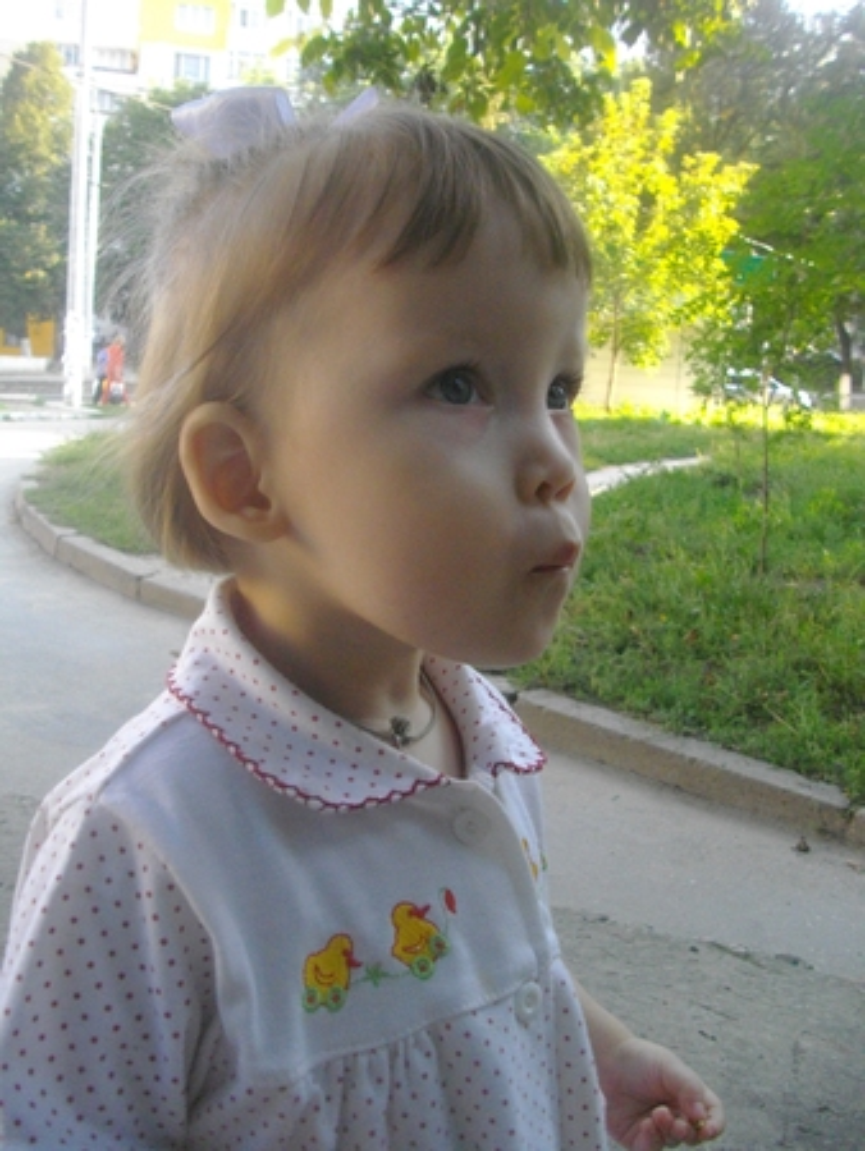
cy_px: 576
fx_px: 1065
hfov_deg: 44.2
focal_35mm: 32
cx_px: 432
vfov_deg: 56.8
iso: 400
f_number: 2.9
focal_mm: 5.7
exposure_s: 1/320
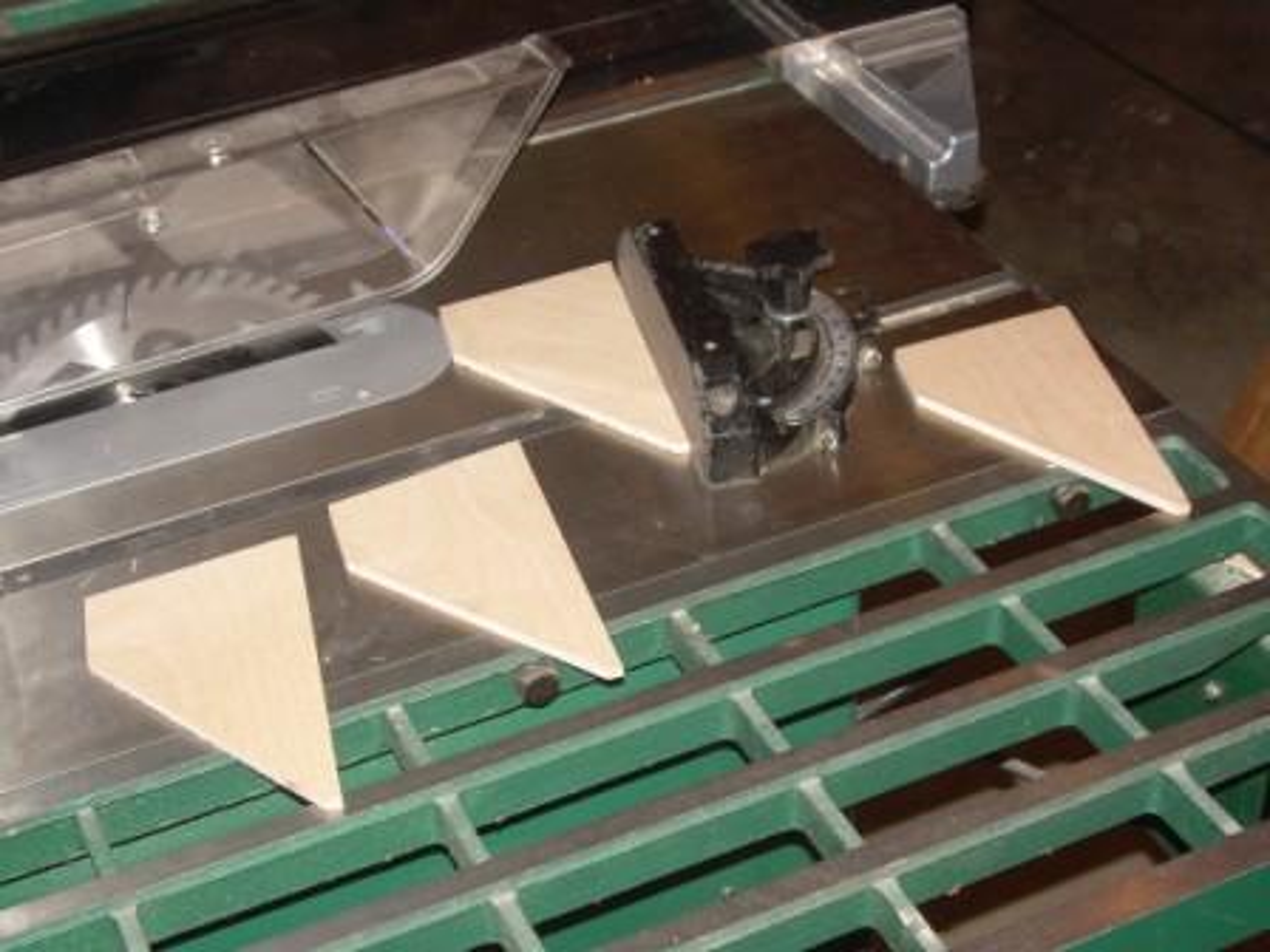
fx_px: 2238
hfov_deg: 31.7
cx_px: 635
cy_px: 476
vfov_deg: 24.0
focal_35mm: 61
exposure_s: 1/60
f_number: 3.4
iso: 71
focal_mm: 10.3
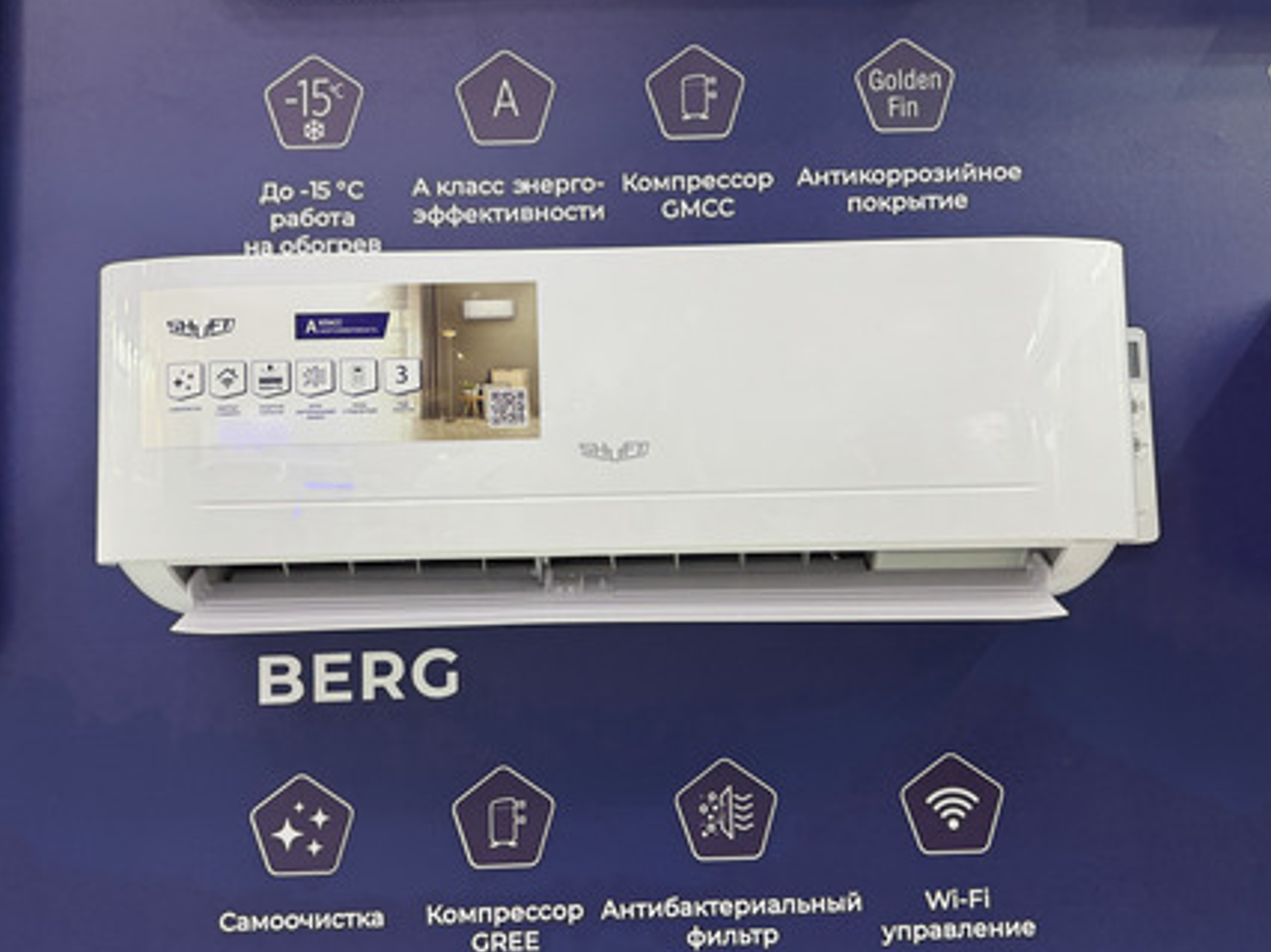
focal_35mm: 27
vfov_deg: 51.3
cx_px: 619
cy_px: 518
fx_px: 991
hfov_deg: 65.3
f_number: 1.78
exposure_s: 1/100
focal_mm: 6.76
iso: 80
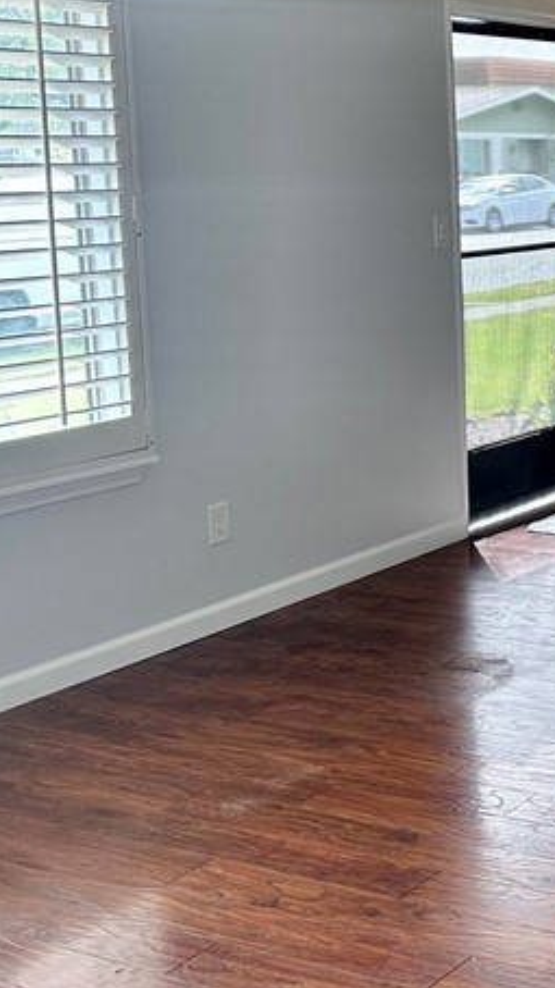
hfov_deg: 17.6
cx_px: 899
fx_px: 1545
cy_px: 294
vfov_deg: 35.0
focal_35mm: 59
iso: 100
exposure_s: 1/147
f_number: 1.78
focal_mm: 6.86
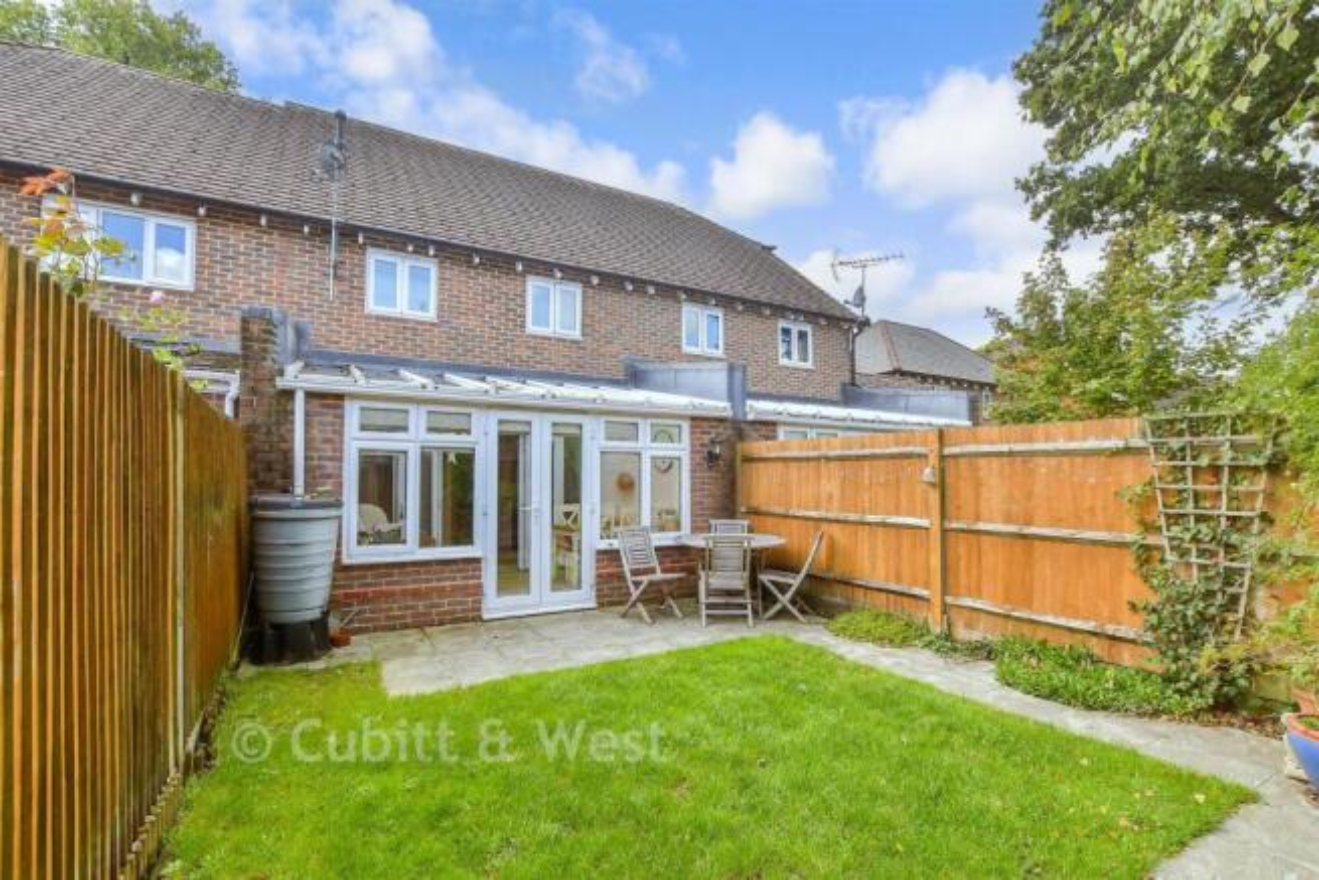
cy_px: 440
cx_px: 660
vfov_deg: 77.4
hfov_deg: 100.4
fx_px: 550
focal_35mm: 15
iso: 160
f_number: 8
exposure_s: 1/100
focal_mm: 10
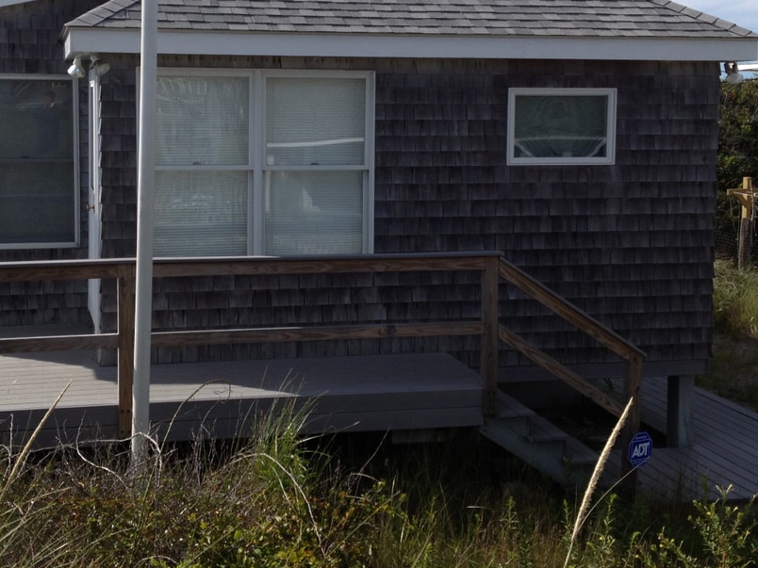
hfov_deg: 33.1
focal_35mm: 58
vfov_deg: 25.1
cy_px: 183
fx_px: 1270
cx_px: 309
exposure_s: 1/1905
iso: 50
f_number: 2.4
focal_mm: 4.28
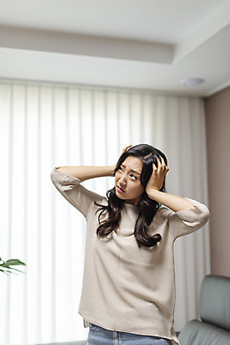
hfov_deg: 27.0
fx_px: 479
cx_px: 115
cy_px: 172
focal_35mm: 50
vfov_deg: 39.6
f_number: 1.8
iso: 500
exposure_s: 1/1250
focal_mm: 50
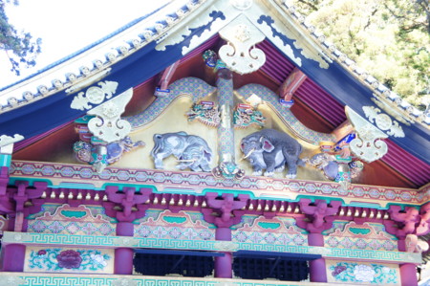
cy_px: 143
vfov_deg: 19.7
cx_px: 215
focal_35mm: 69
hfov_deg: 29.3
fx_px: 823
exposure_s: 1/20
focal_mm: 46
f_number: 5
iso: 200
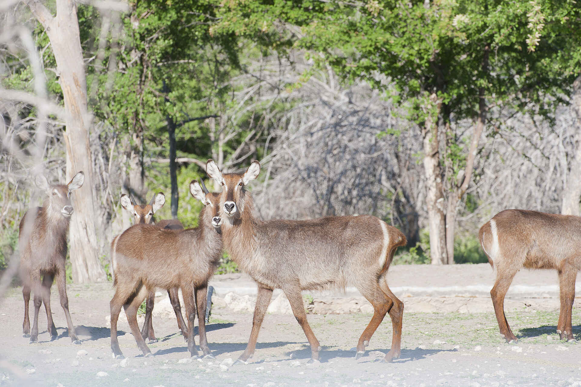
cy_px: 194
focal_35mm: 400
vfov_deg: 3.4
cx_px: 290
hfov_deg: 5.2
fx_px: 6452
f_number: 10
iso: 400
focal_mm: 400
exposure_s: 1/400
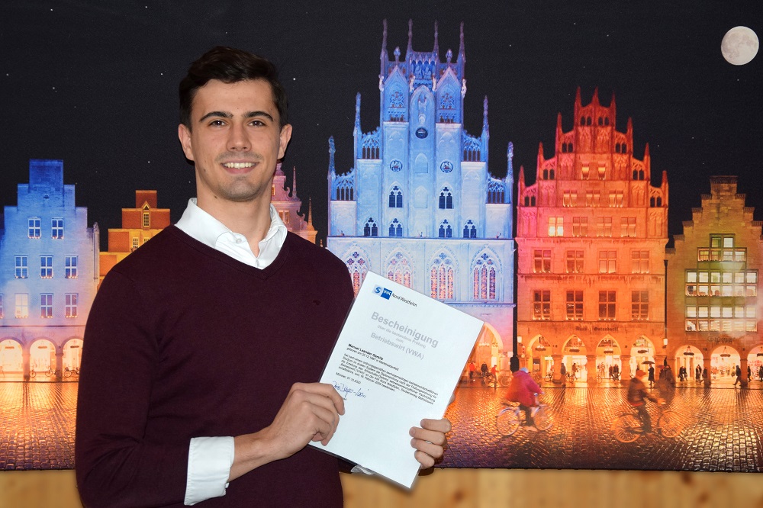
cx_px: 382
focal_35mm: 72
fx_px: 1525
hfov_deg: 28.1
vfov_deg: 18.9
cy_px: 254
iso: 640
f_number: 4.8
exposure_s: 1/200
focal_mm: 48
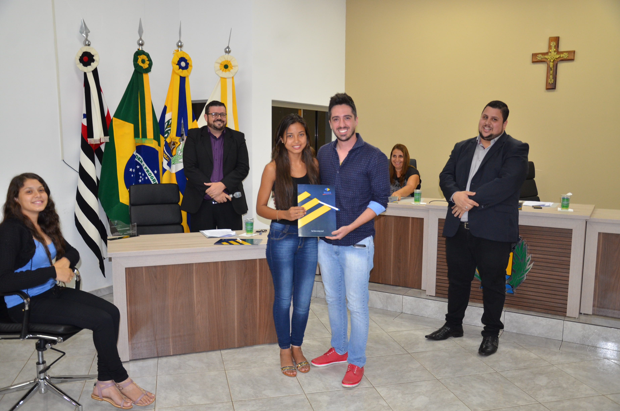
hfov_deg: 59.6
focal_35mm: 32
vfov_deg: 41.5
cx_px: 310
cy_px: 206
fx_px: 541
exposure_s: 1/60
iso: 800
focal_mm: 21
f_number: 3.8
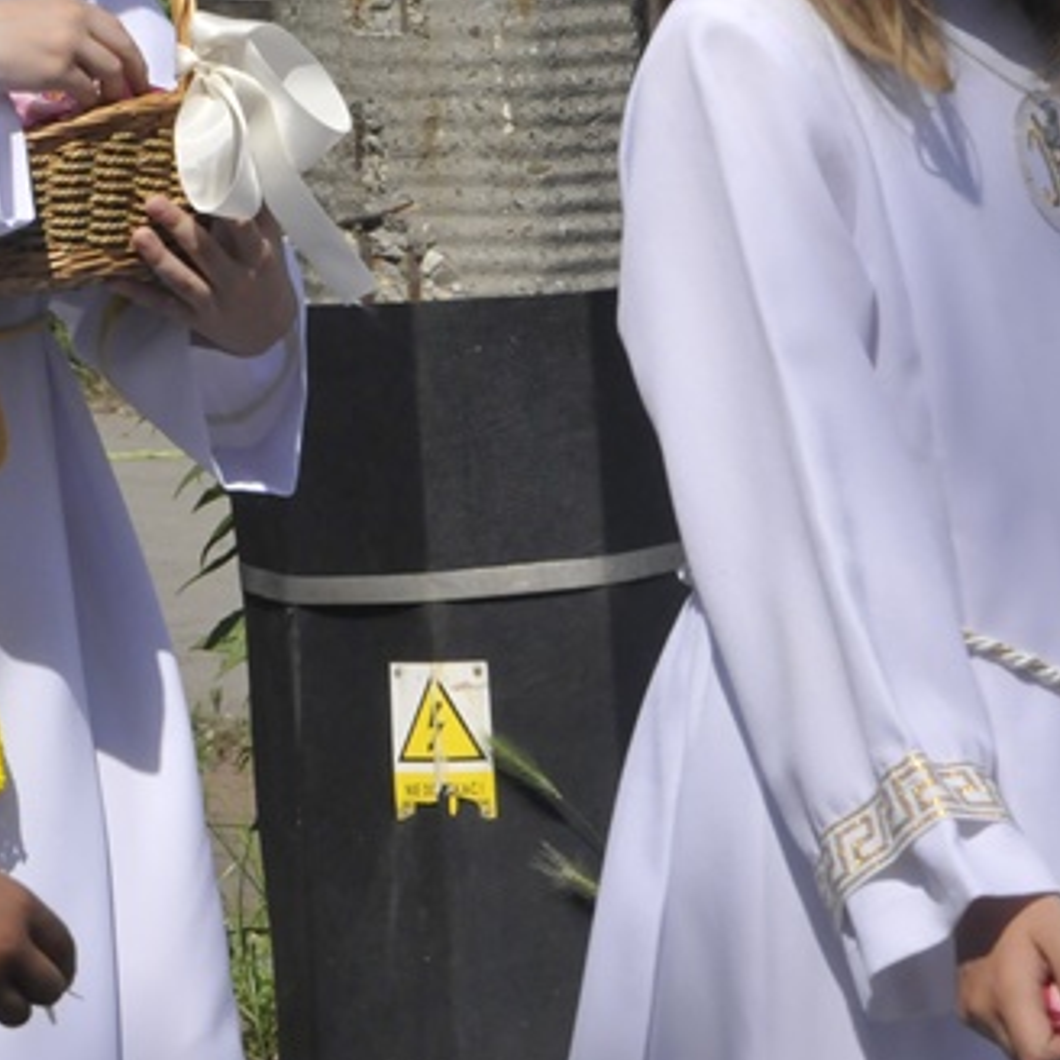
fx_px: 14110
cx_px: -255
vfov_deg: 4.3
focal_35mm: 407
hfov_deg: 4.3
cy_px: 294
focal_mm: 105
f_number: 16
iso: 800
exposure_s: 1/1000
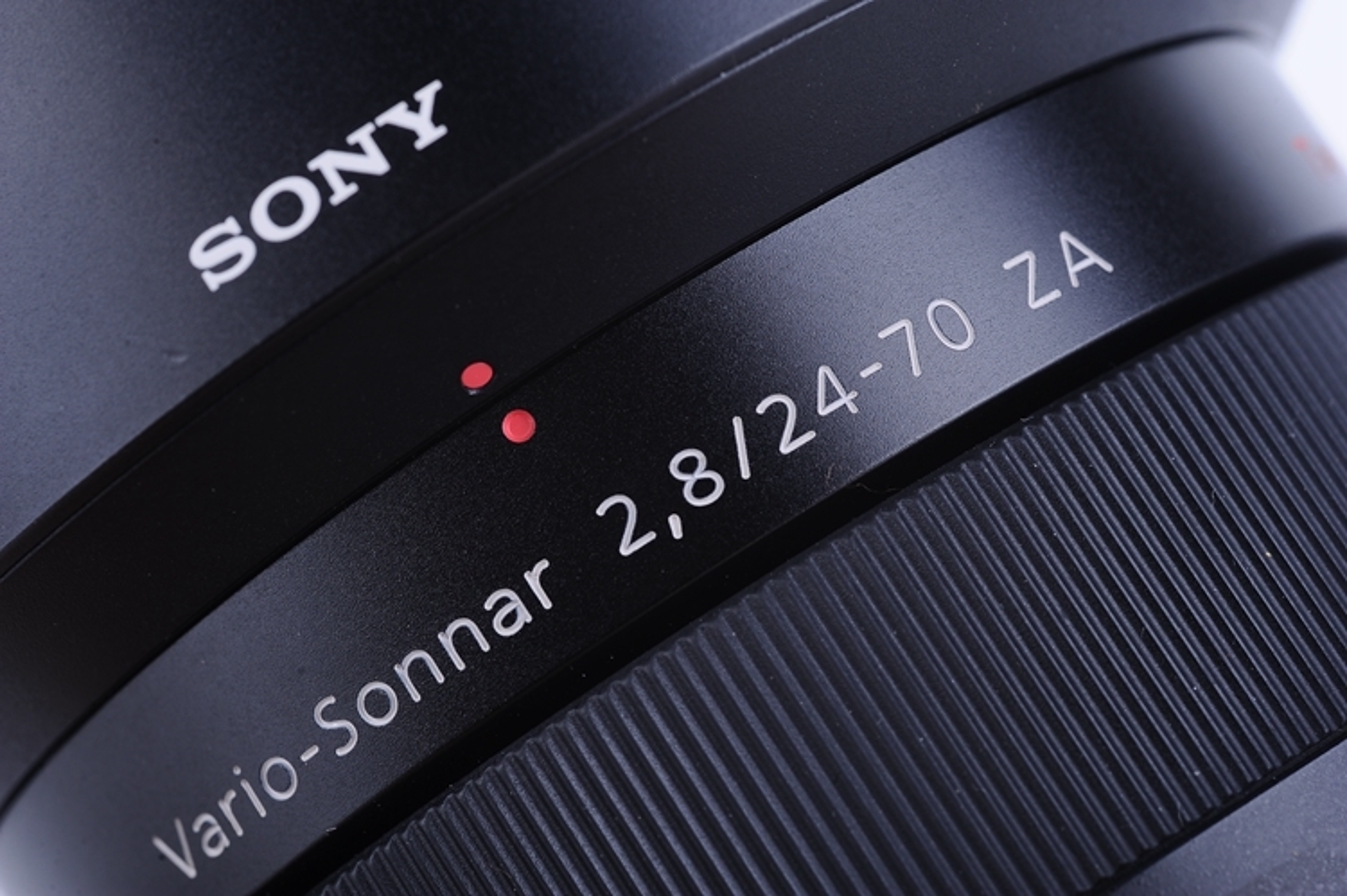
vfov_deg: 22.6
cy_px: 448
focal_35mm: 60
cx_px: 674
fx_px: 2243
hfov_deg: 33.4
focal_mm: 60
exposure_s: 1/125
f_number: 14
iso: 200
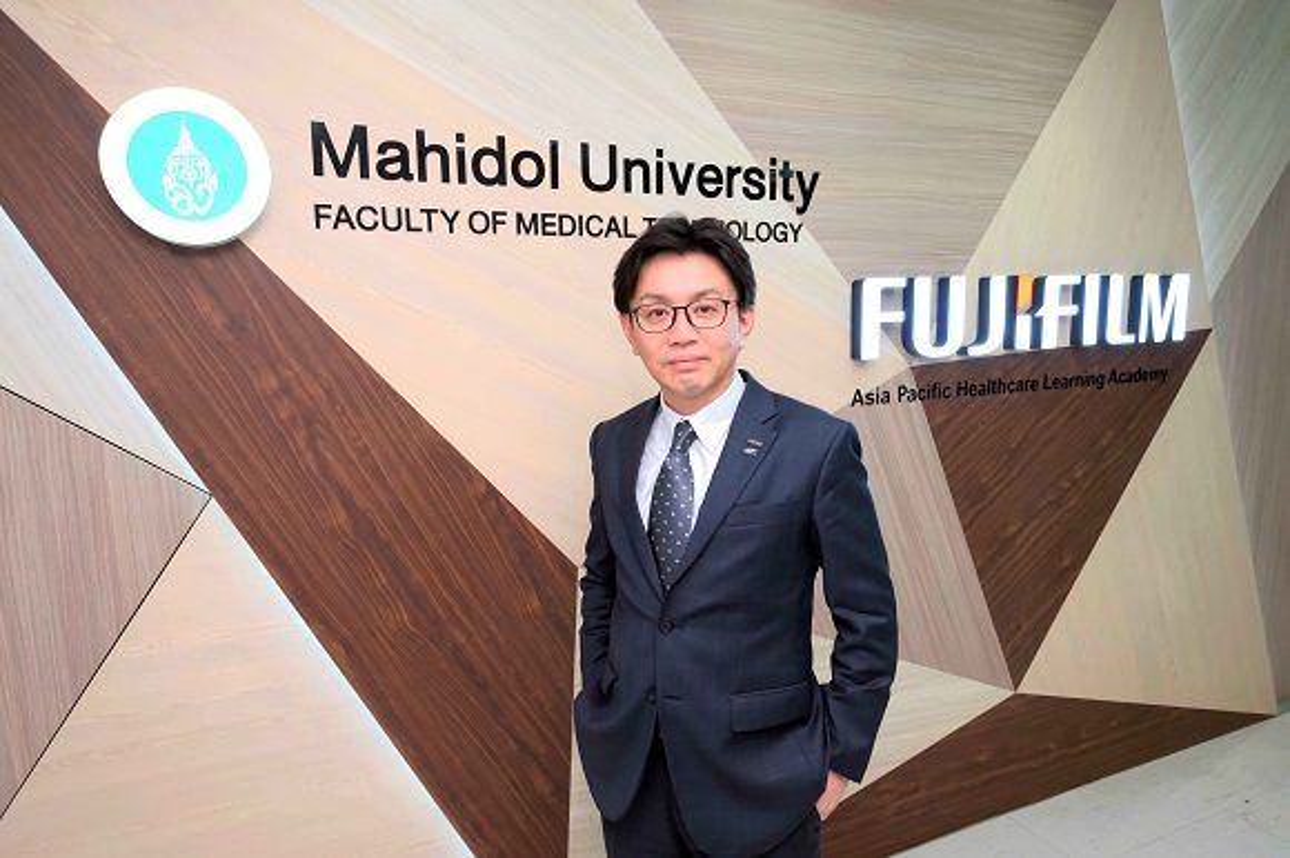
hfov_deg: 78.6
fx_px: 788
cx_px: 645
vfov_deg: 57.2
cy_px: 429
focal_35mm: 22
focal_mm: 14.5
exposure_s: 1/250
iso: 3200
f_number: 4
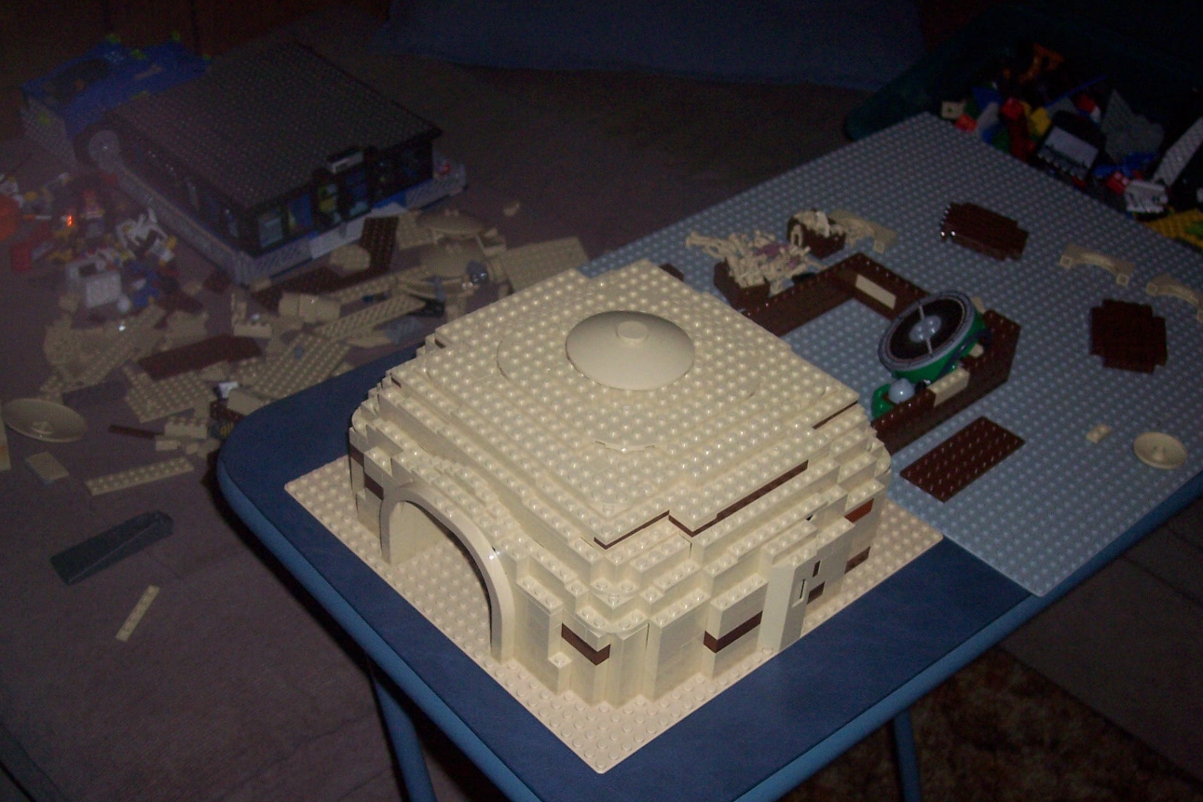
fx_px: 1571
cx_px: 618
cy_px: 496
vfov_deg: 28.6
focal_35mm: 47
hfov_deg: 41.9
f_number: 2.8
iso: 140
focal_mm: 8
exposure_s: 1/60
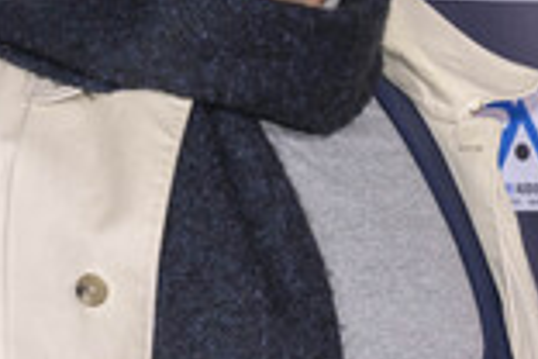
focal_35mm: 191
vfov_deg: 7.2
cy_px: 117
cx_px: 522
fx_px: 2854
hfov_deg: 10.7
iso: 800
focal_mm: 66
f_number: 5.6
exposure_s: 1/200
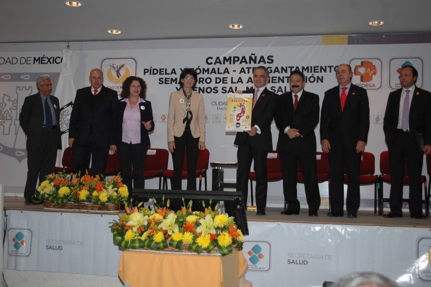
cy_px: 144
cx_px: 216
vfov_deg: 28.0
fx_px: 574
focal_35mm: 48
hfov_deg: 41.1
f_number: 4
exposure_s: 1/60
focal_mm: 32
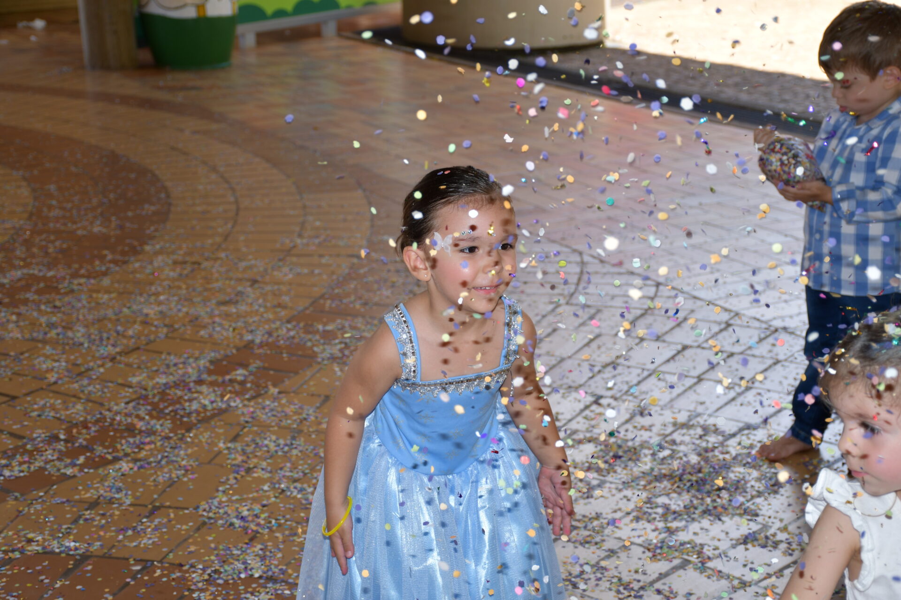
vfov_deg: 21.6
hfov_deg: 31.9
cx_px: 450
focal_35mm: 63
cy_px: 300
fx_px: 1577
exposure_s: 1/250
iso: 160
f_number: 4.5
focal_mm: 42
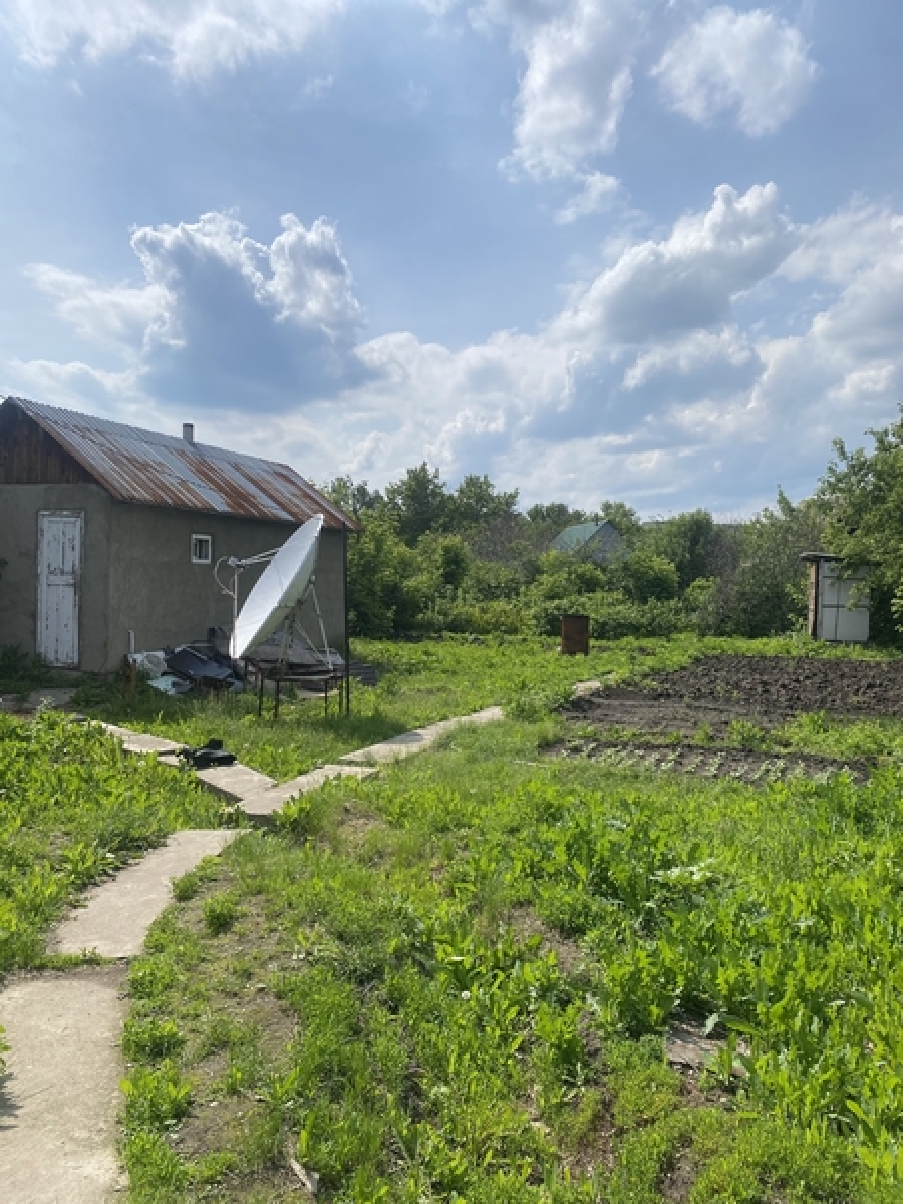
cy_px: 602
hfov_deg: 53.1
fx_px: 904
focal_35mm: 26
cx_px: 452
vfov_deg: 67.3
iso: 32
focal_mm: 4.25
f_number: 1.8
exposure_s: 1/6061
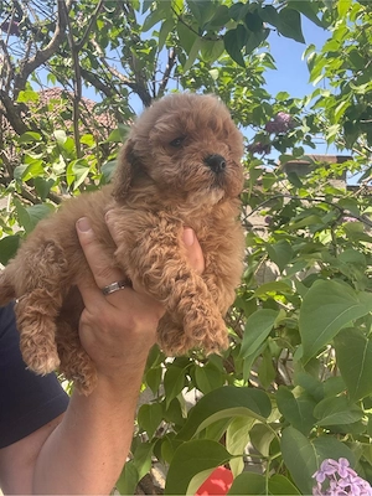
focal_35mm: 30
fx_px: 430
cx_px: 186
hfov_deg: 46.8
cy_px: 248
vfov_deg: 60.0
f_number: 1.9
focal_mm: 2.69
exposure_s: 1/286
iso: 25
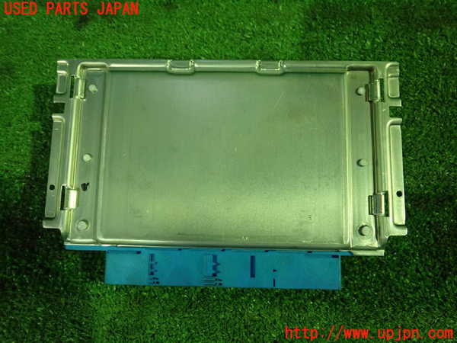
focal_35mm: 30
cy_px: 172
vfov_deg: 46.8
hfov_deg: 60.0
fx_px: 396
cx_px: 228
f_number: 2.3
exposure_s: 1/80
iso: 800
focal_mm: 5.5
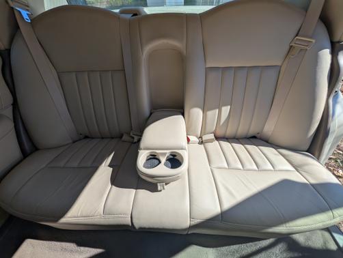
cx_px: 172
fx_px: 119
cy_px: 129
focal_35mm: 12
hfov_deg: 110.5
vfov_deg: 94.6
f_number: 1.7
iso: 53
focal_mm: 2.02
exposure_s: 1/3663
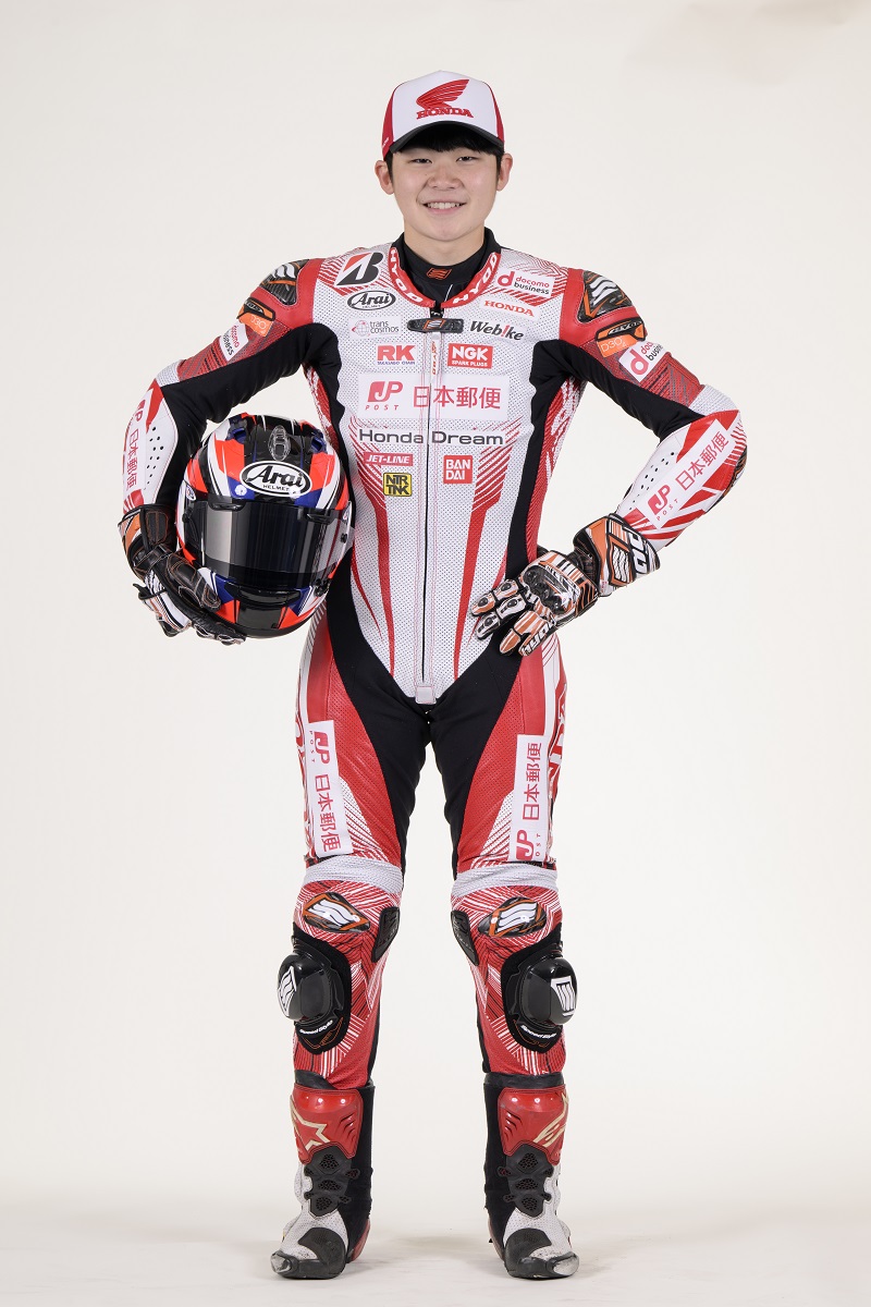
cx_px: 436
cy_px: 654
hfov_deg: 9.8
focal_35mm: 140
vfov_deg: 14.7
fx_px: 5080
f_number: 11
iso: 200
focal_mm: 140
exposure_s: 1/125
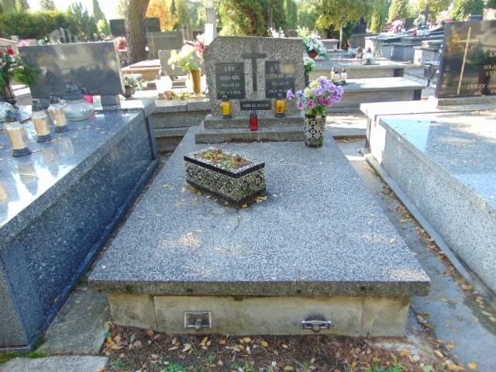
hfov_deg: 69.4
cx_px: 248
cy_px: 186
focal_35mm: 25
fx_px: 358
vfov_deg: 54.9
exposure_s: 1/100
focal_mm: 4.5
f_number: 3
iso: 80
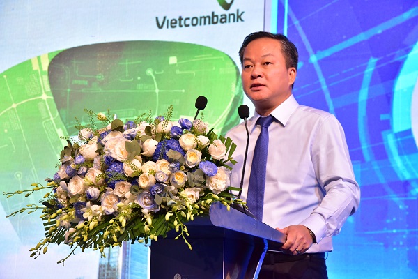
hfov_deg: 21.5
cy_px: 140
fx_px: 1103
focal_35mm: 95
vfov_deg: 14.4
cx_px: 209
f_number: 9
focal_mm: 95
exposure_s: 1/125
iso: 3200
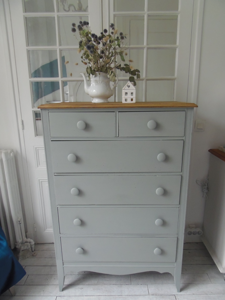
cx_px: 112
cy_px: 150
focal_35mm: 24
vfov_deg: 71.6
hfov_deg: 56.8
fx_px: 208
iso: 200
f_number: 2.9
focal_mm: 4.3
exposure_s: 1/30
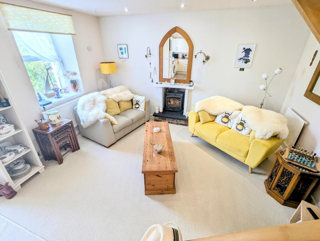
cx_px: 160
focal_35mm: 16
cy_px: 120
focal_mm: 2.35
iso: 51
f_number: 2.2
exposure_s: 1/60
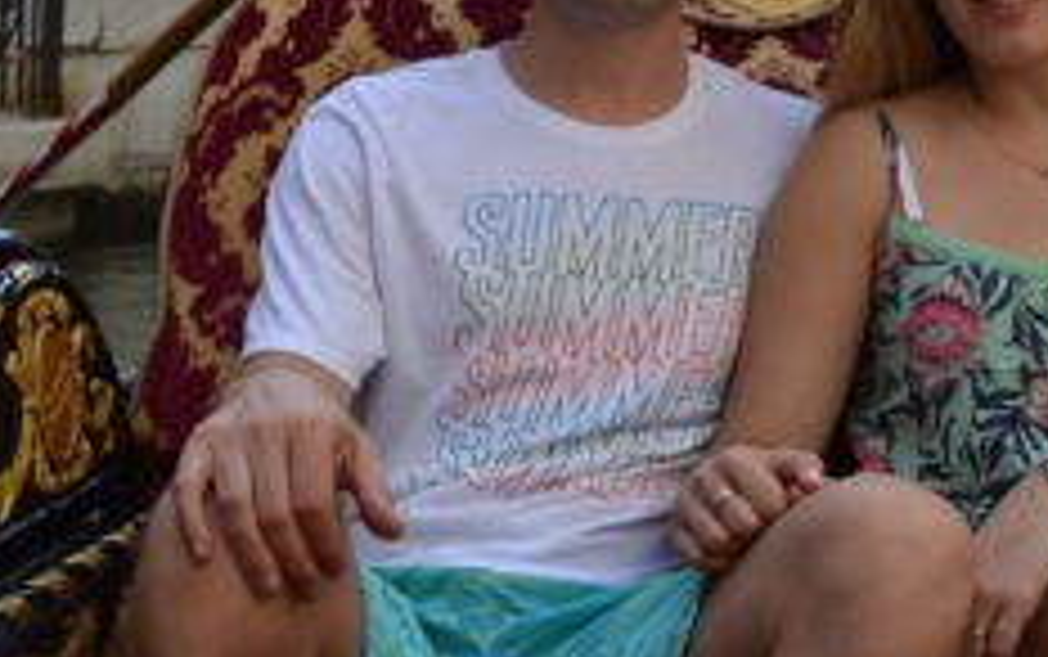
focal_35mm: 121
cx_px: 1111
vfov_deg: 10.6
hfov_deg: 16.8
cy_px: -158
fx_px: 3458
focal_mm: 24
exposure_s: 1/200
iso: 100
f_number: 8
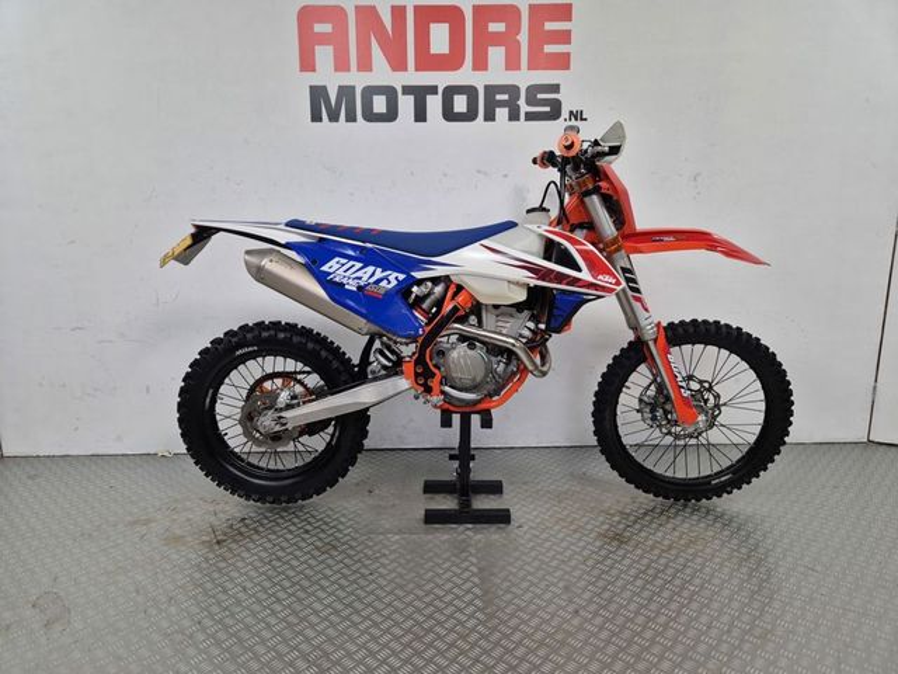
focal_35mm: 23
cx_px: 449
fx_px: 597
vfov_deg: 58.9
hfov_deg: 73.9
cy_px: 337
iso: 200
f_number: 1.8
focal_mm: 5.4
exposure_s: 1/100
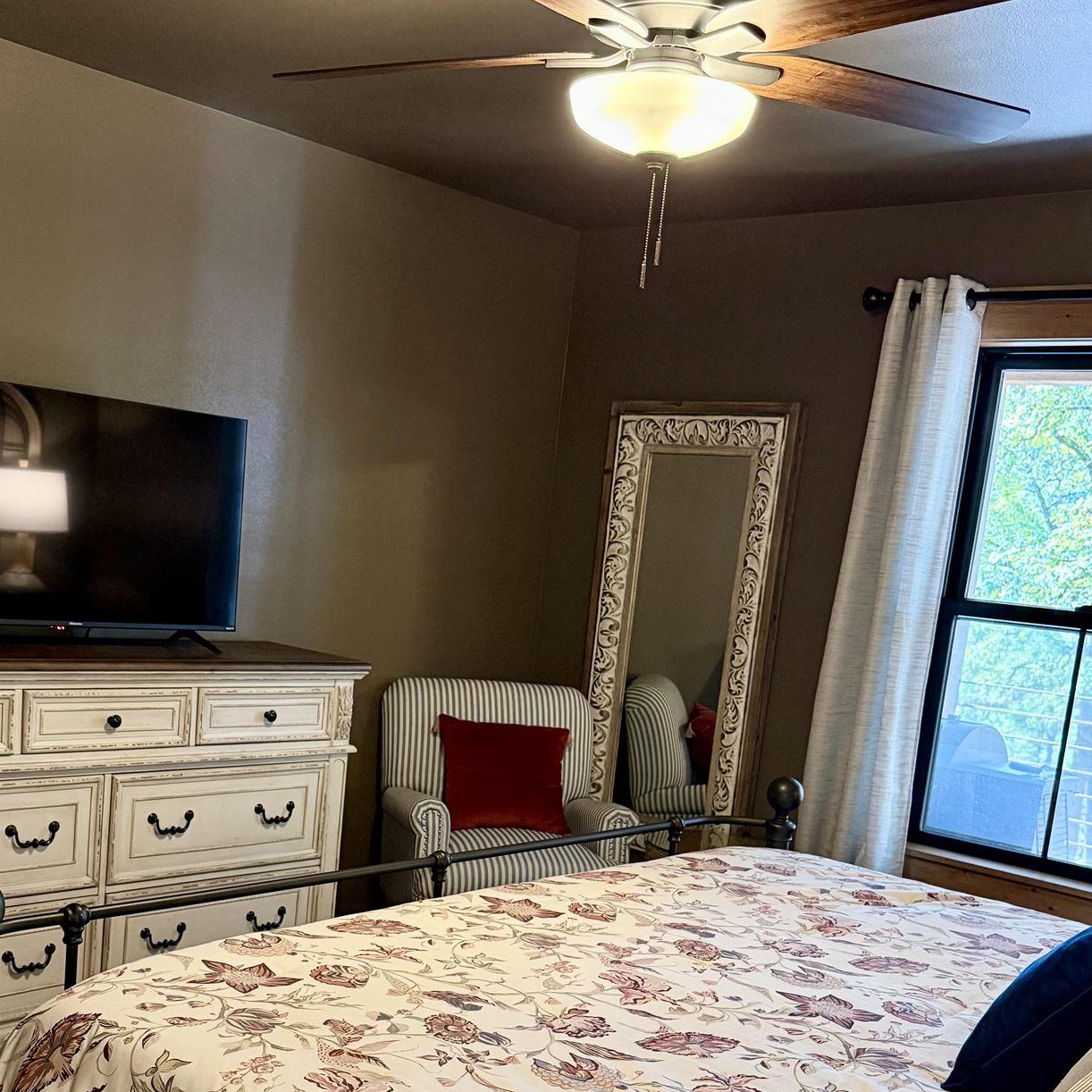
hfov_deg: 41.8
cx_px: 483
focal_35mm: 40
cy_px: 808
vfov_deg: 40.8
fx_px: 1428
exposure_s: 1/60
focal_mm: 6.76
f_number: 1.78
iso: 320
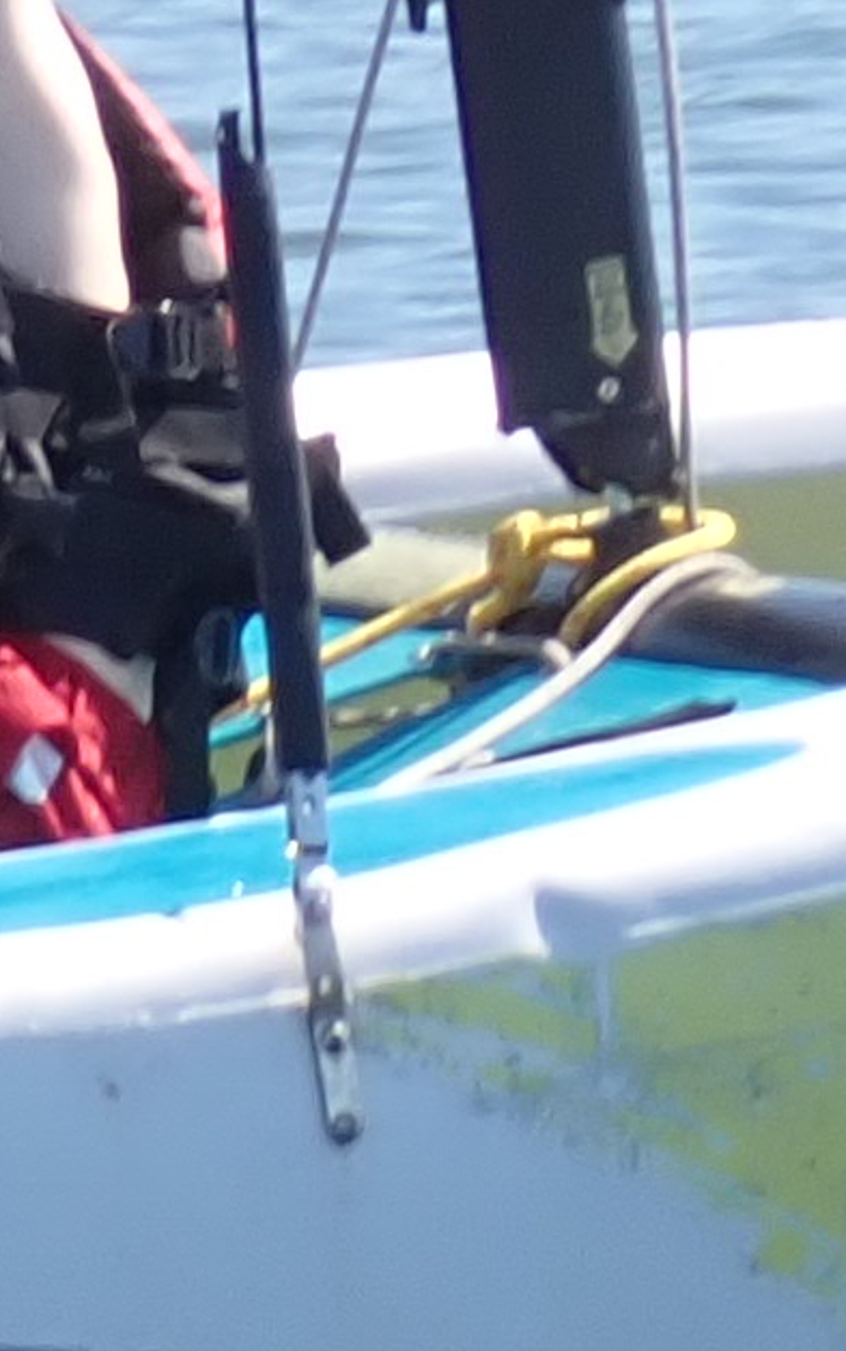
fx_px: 24878
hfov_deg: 1.9
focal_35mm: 675
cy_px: 174
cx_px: -1754
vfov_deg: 3.1
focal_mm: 18
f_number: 6.3
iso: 100
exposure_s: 1/200
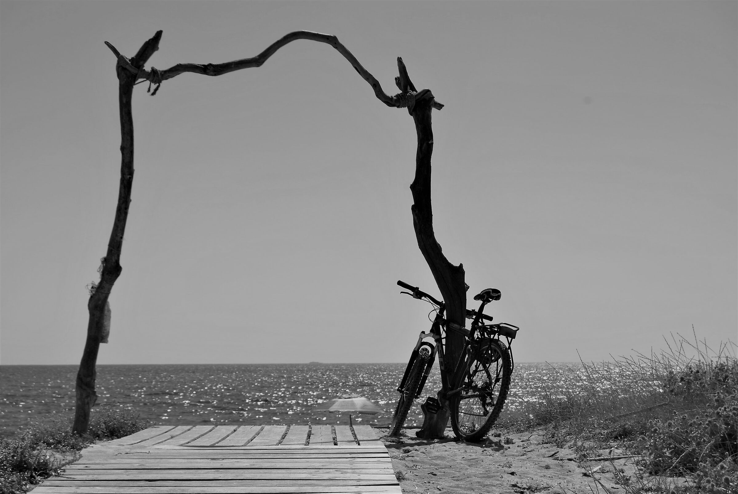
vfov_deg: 18.2
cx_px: 369
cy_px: 247
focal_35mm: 75
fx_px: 1539
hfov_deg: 27.0
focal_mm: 50
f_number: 9
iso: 100
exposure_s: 1/400
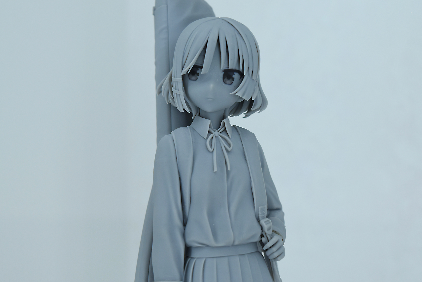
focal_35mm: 69
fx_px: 809
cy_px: 141
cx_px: 211
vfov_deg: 19.7
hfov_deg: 29.2
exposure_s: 1/400
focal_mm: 46
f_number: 8
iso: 640
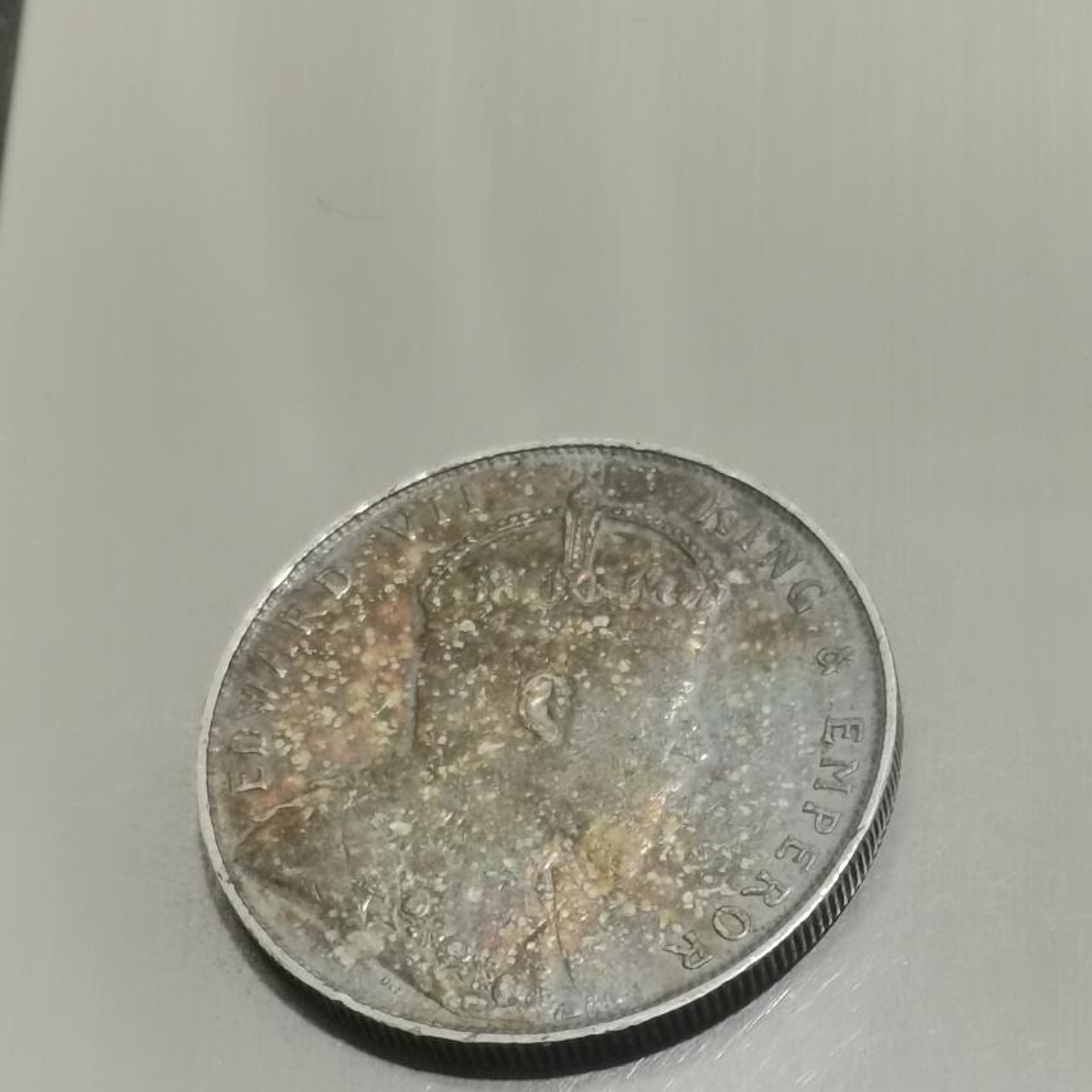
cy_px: 918
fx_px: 4390
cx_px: 609
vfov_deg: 14.1
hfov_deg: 14.2
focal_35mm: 123
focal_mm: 5.58
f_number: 1.8
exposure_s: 1/100
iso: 125
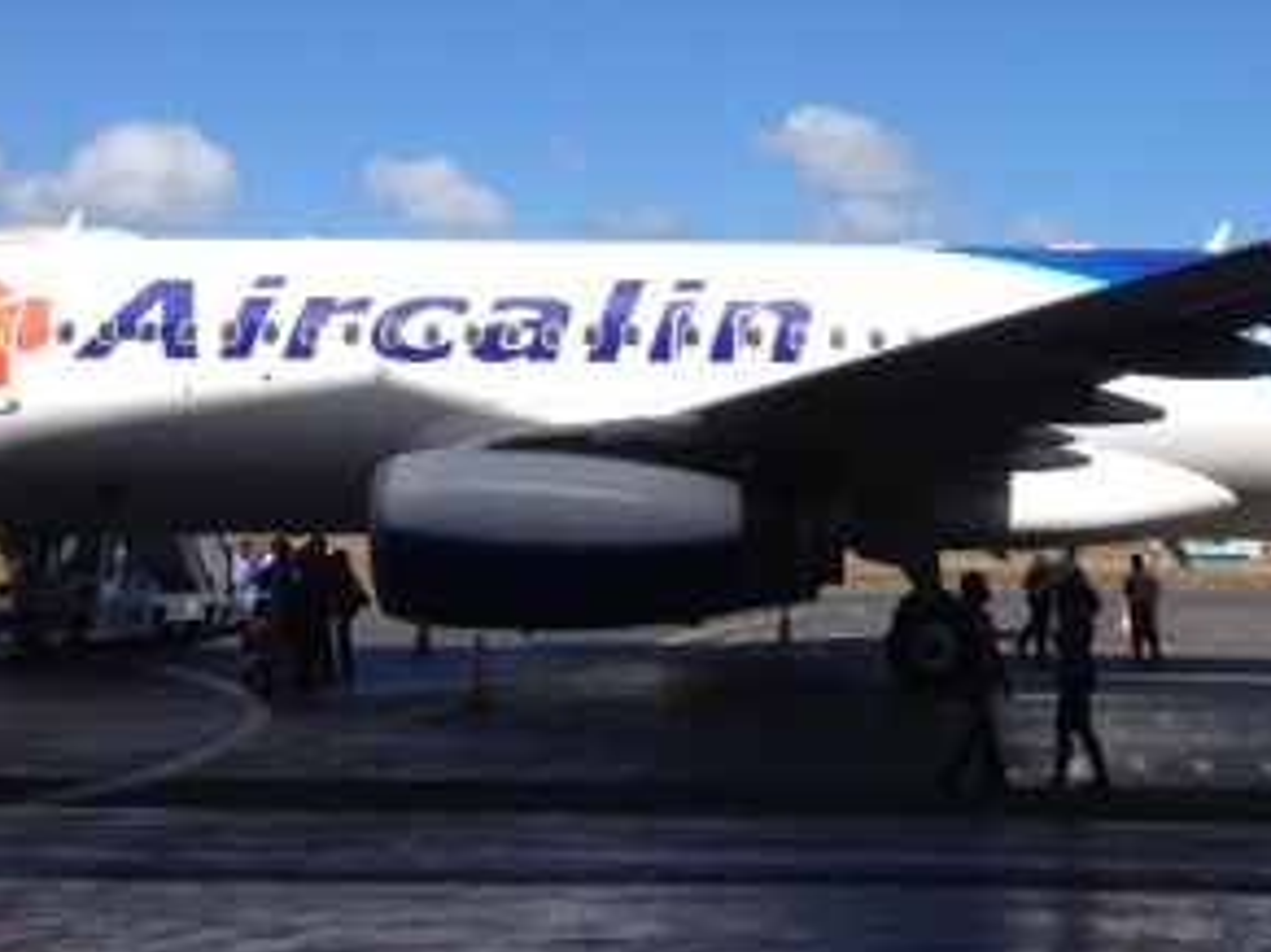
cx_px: 1005
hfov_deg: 25.0
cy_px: 170
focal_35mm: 77
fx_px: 2826
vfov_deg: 18.9
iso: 50
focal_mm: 4.28
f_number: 2.4
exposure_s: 1/1972
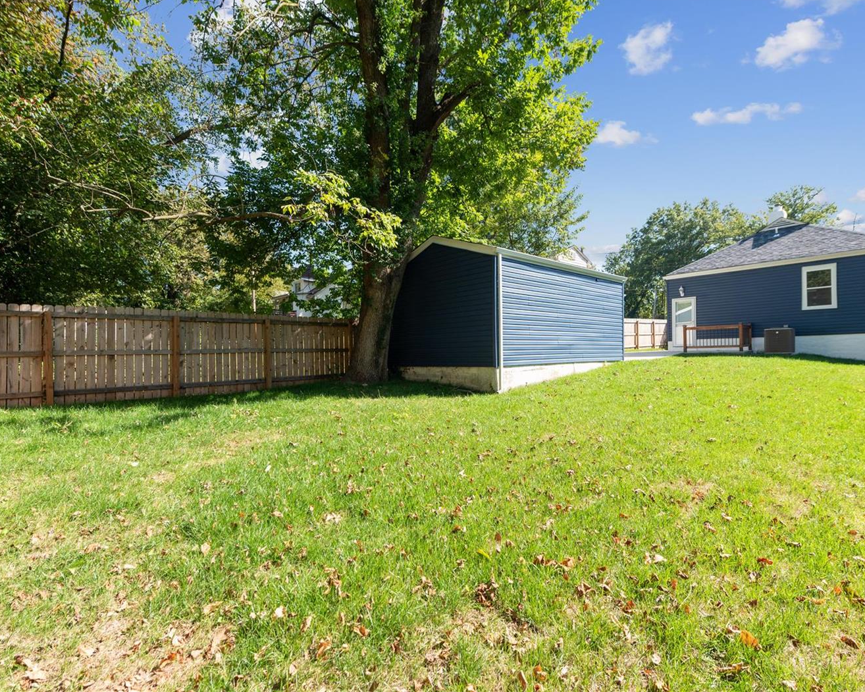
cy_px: 341
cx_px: 436
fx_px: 410
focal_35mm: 16
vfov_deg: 80.4
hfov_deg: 93.1
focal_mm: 14
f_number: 7.1
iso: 100
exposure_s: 1/125
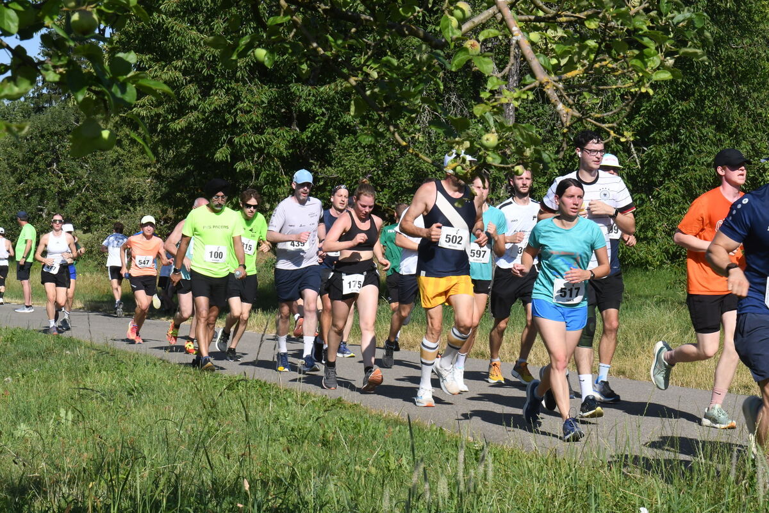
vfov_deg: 13.8
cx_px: 384
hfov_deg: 20.6
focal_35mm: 99
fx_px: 2115
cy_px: 256
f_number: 16
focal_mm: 66
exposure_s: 1/320
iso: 640
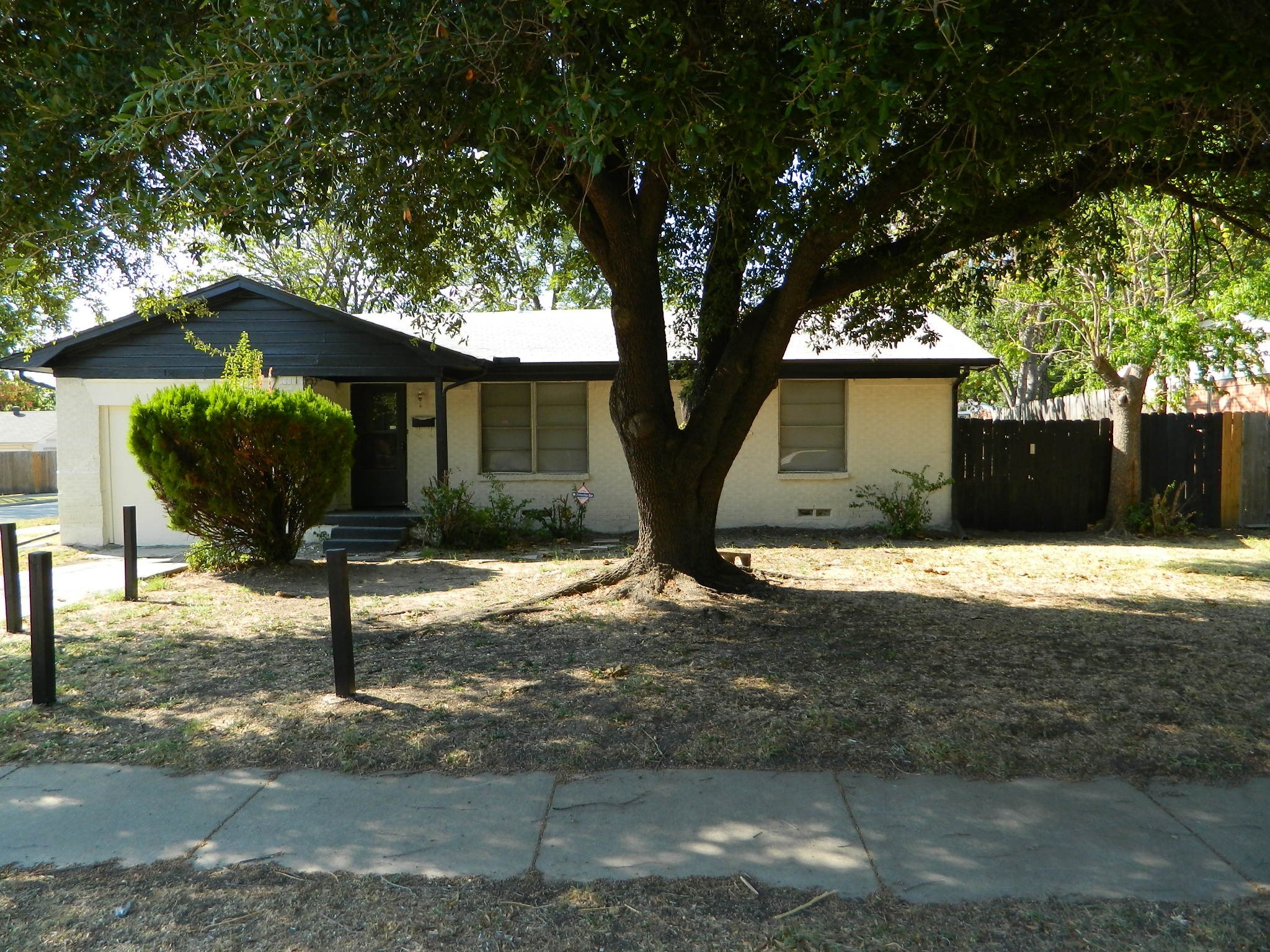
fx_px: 917
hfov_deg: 69.4
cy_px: 476
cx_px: 635
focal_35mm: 25
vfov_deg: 54.9
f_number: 3.1
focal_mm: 4.5
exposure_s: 1/200
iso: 80
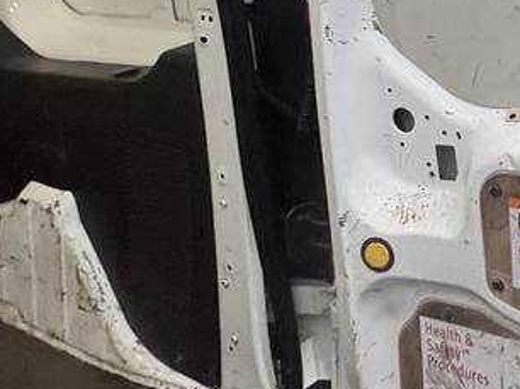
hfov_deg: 38.3
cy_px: 19
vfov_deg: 32.8
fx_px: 615
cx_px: 566
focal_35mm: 41
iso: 200
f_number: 2.2
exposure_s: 1/99
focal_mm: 2.22
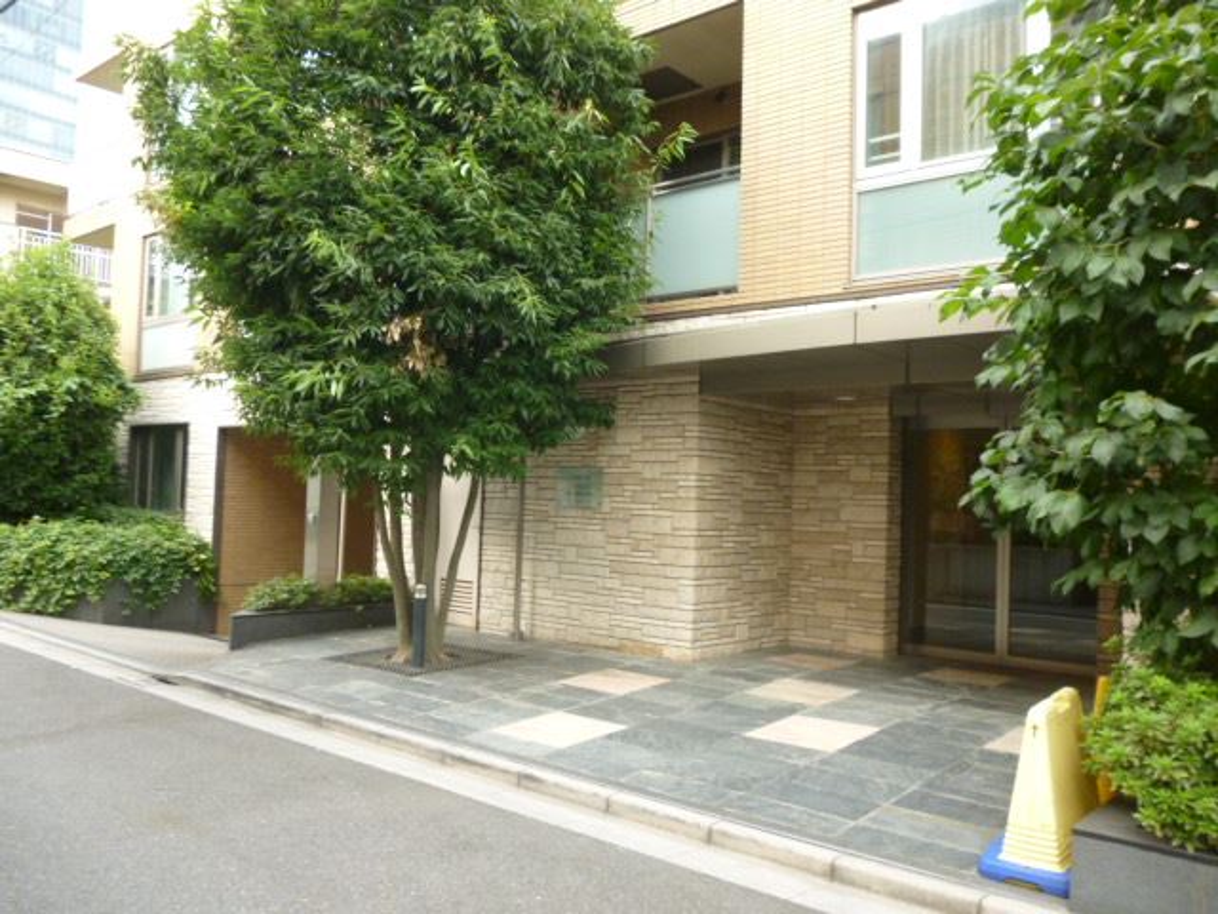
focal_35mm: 28
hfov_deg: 63.4
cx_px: 609
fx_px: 985
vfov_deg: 49.7
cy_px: 457
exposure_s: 1/125
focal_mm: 5
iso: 250
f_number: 3.1
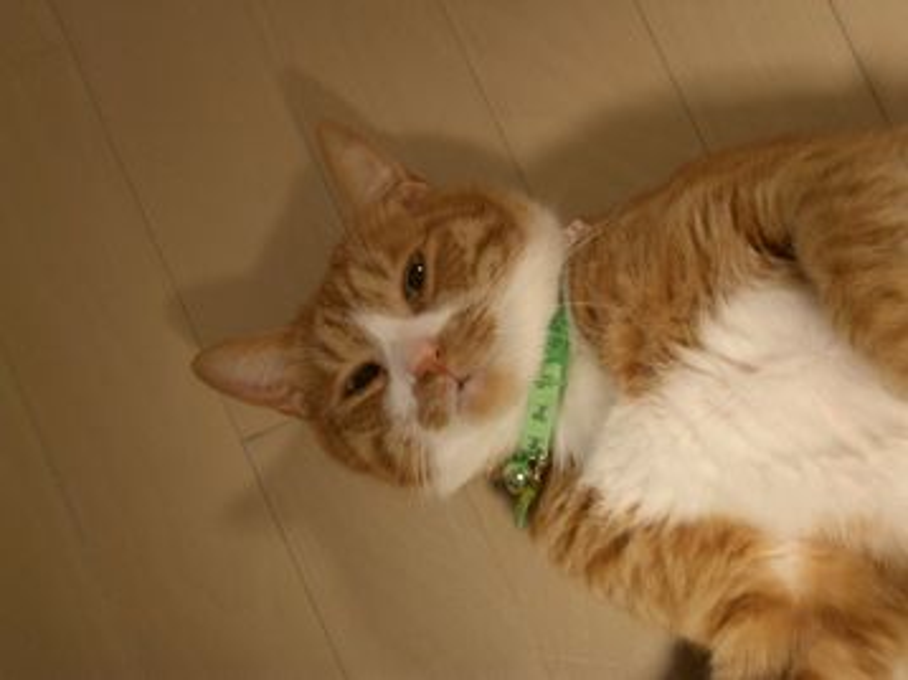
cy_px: 340
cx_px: 454
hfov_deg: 31.2
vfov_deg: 23.6
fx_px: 1625
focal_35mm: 62
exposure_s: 1/8
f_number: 3.5
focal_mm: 10.2
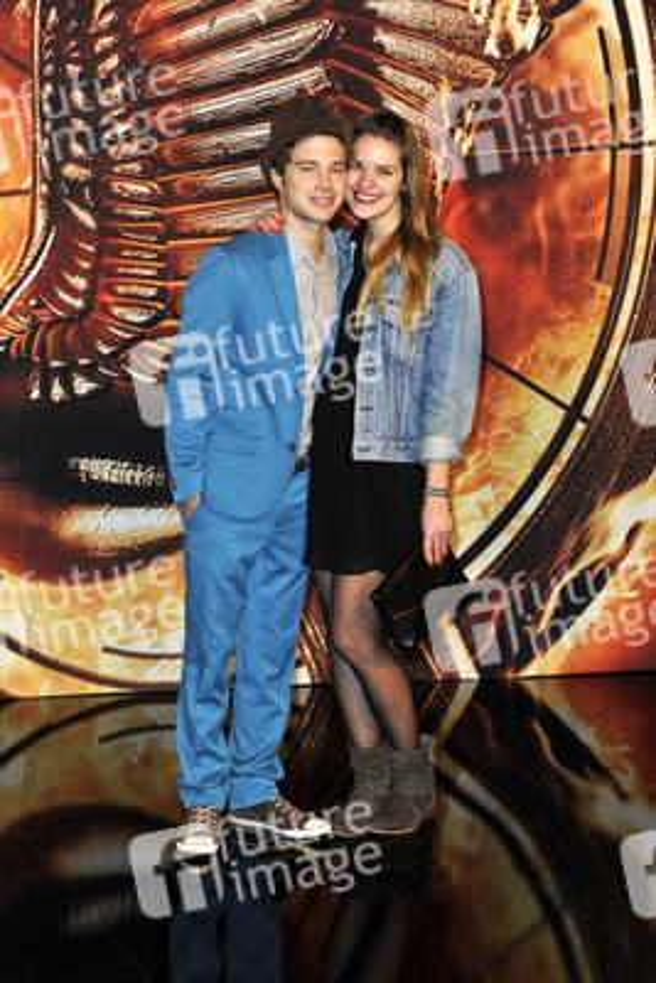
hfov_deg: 19.5
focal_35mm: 70
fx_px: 1912
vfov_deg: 28.8
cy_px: 492
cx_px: 328
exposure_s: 1/160
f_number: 6.3
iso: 800
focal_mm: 70
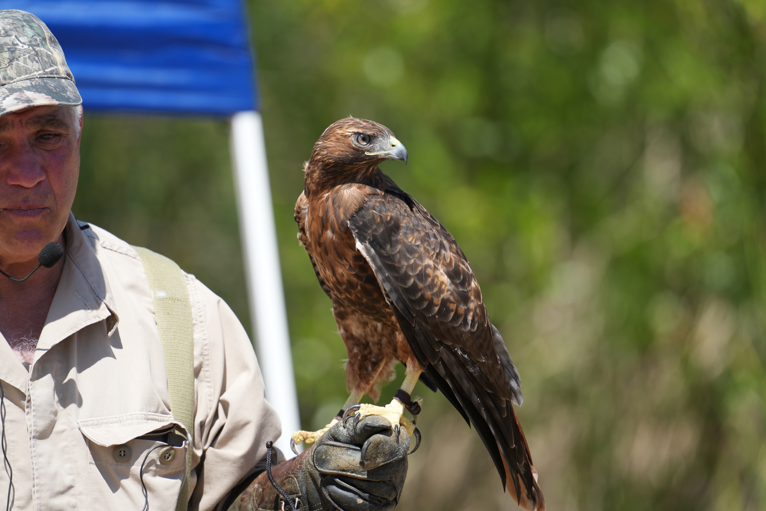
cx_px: 383
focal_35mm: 600
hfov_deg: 3.4
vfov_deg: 2.3
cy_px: 256
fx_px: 12766
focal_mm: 600
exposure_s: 1/320
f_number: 5.6
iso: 125
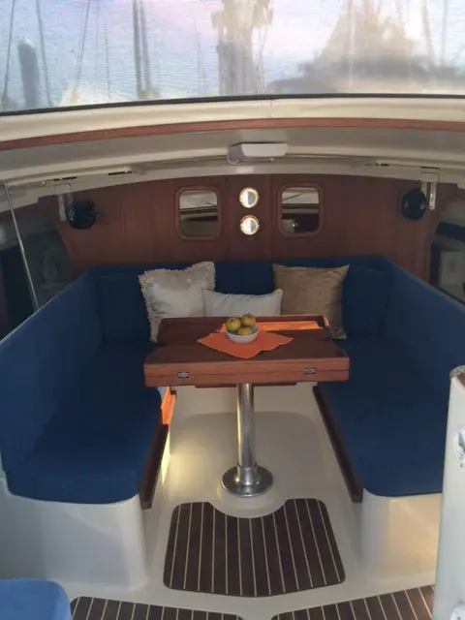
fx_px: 519
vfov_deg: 61.7
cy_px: 310
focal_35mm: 29
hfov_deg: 48.2
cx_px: 232
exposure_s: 1/120
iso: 50
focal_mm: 4.15
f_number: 2.2
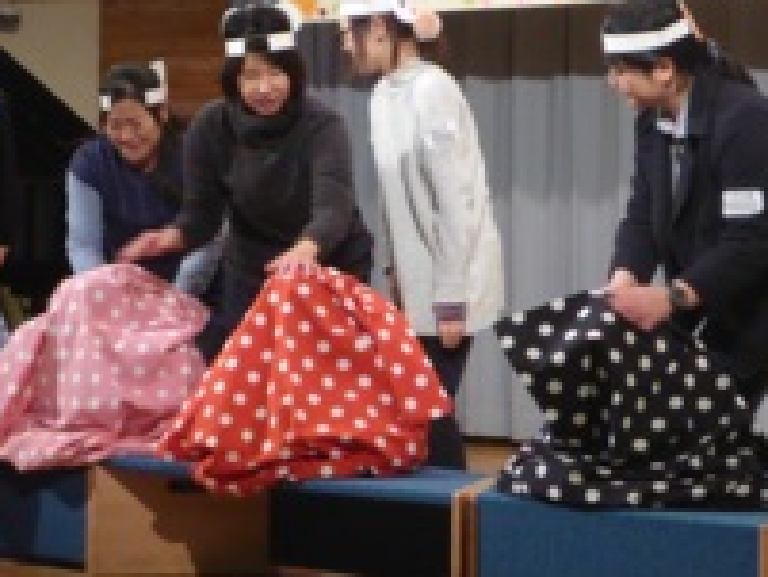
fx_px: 2509
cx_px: 260
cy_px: 241
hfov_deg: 17.4
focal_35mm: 113
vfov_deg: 13.1
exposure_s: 1/30
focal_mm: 11
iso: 800
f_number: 5.2
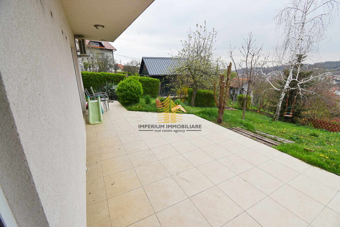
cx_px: 170
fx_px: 142
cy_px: 114
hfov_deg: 100.4
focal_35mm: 15
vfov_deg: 77.3
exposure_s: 1/200
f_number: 7.1
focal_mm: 10
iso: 100
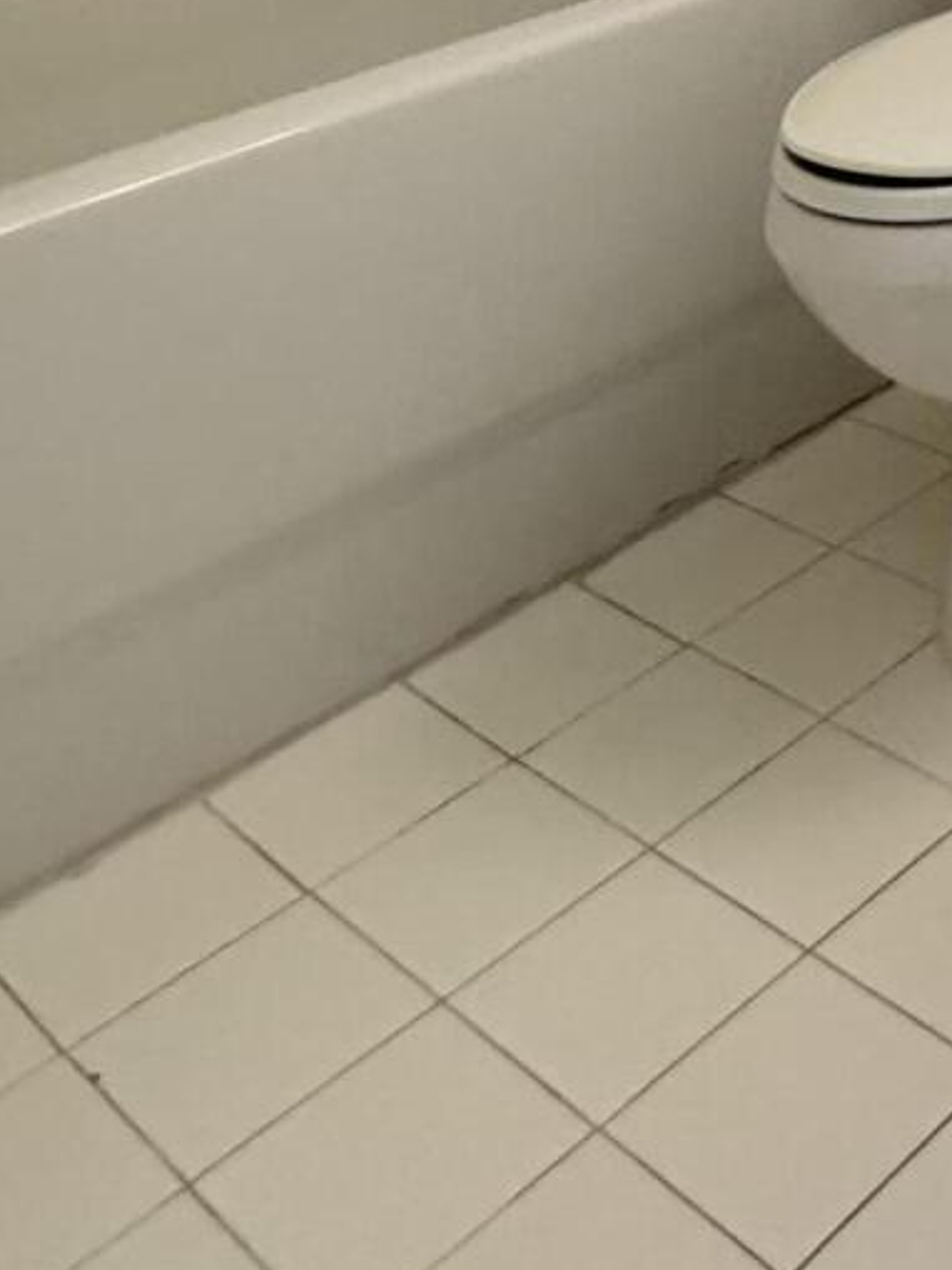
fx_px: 2016
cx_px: 1072
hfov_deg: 24.6
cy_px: -836
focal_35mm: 55
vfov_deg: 23.7
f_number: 2.2
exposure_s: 1/60
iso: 320
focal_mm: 2.22
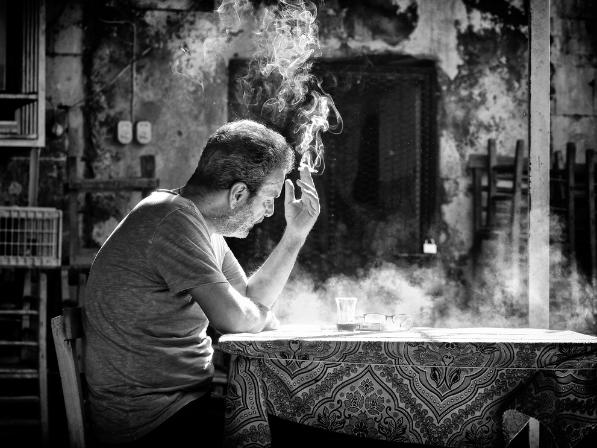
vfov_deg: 12.9
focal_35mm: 115
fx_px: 1983
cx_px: 299
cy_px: 226
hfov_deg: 17.1
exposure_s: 1/250
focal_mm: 57
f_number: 3.5
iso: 200
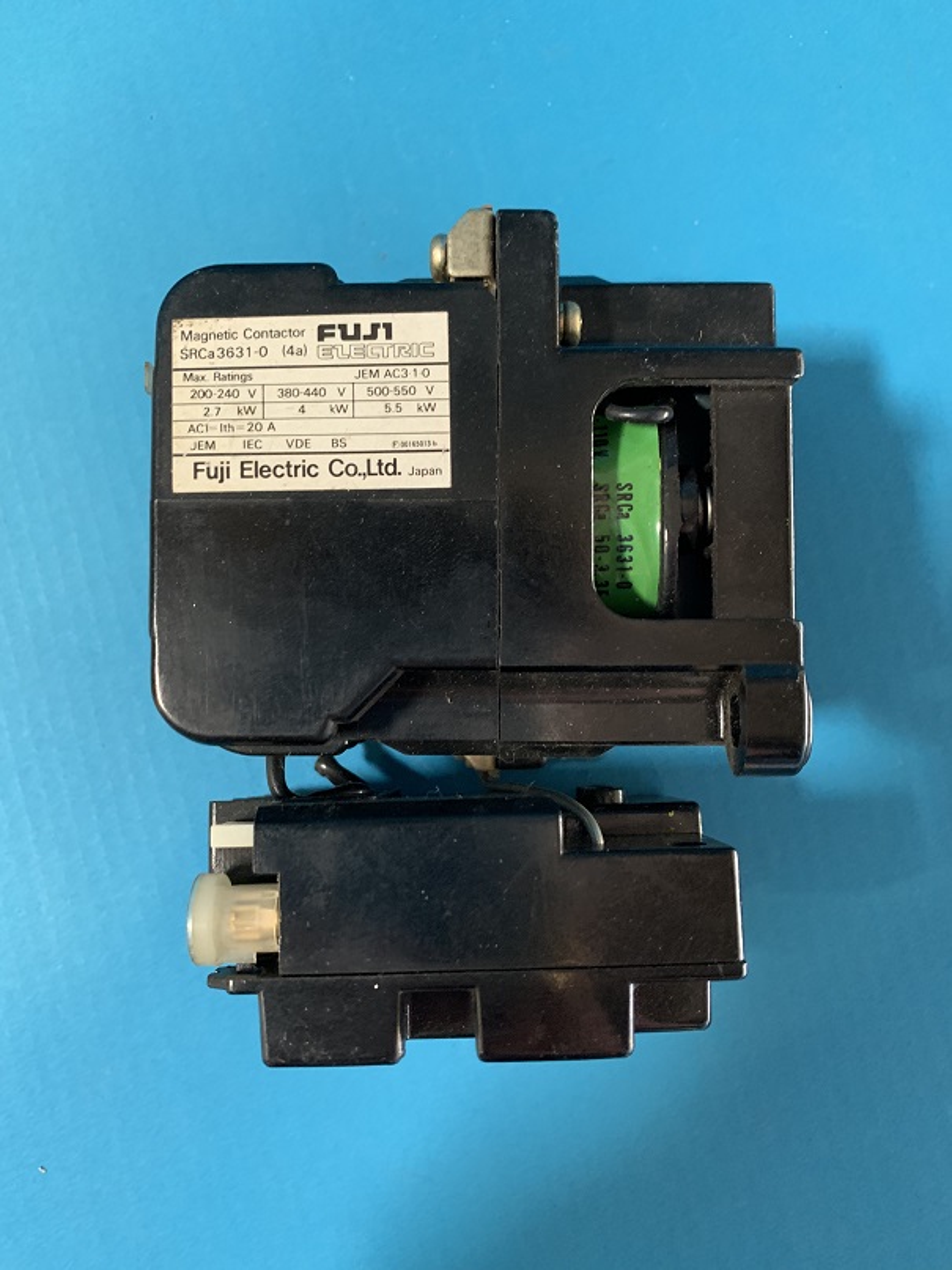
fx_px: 954
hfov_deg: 53.1
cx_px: 476
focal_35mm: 26
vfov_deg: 67.3
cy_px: 635
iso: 400
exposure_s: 1/40
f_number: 1.8
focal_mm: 4.25
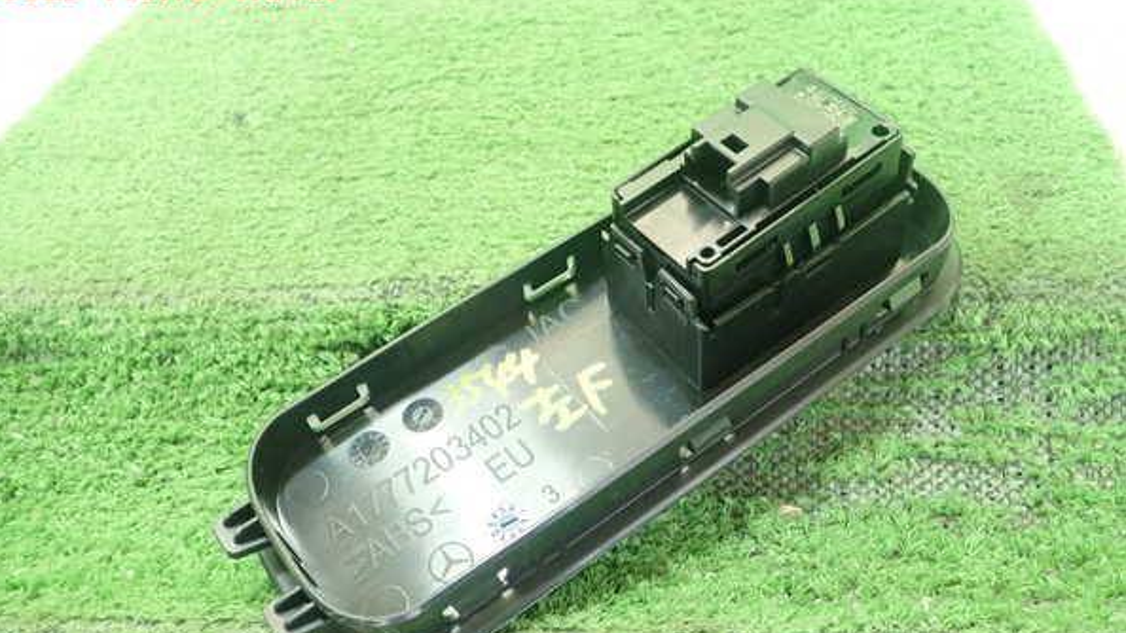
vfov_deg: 35.5
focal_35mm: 33
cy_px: 389
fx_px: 985
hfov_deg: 59.5
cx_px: 559
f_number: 2.3
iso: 640
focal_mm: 5.5
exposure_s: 1/125
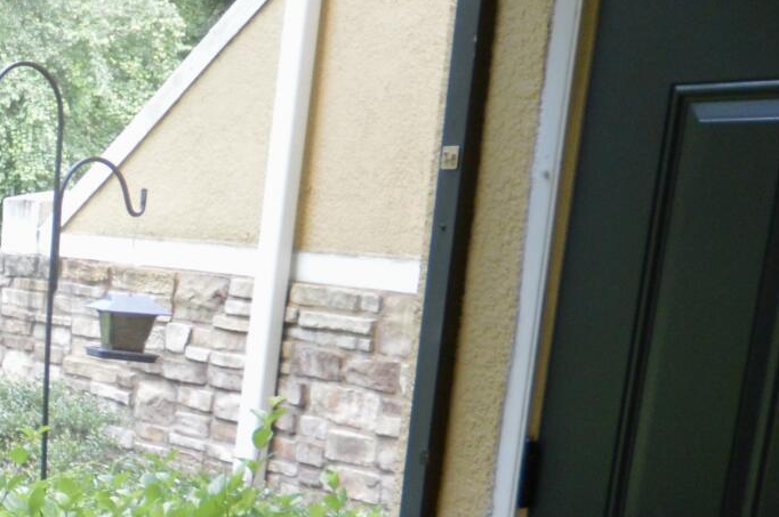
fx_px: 1426
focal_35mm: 66
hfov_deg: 25.9
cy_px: 514
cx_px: -243
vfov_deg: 20.0
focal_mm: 10
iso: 400
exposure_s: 1/60
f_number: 4
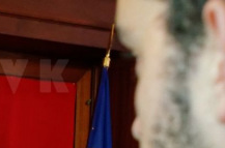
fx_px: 828
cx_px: -157
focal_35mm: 133
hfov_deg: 14.0
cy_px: 266
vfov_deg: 9.7
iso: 800
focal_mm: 24
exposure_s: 1/60
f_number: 5.6
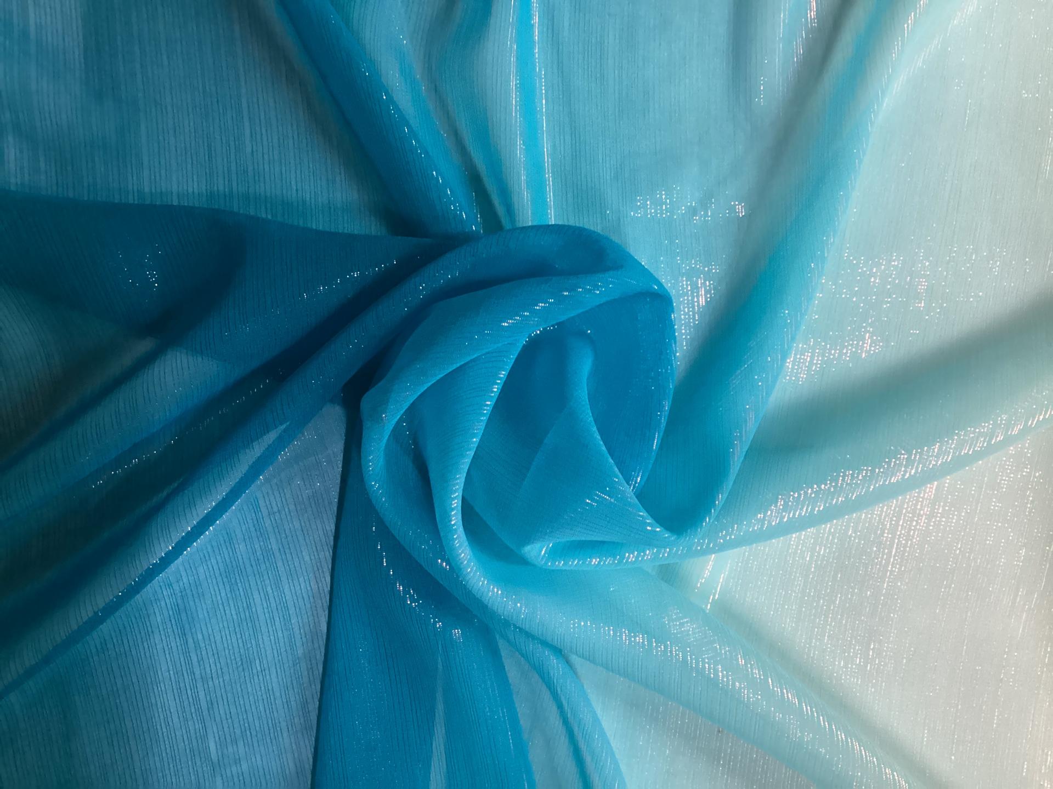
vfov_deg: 45.4
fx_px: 943
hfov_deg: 58.4
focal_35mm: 31
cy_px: 394
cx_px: 526
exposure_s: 1/60
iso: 320
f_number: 2.4
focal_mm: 3.3
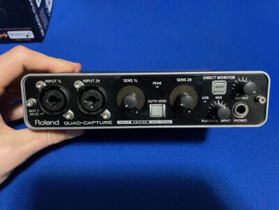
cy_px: 105
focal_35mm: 26
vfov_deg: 53.1
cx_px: 140
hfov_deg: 67.3
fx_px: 210
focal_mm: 4.2
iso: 800
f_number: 1.6
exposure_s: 1/30
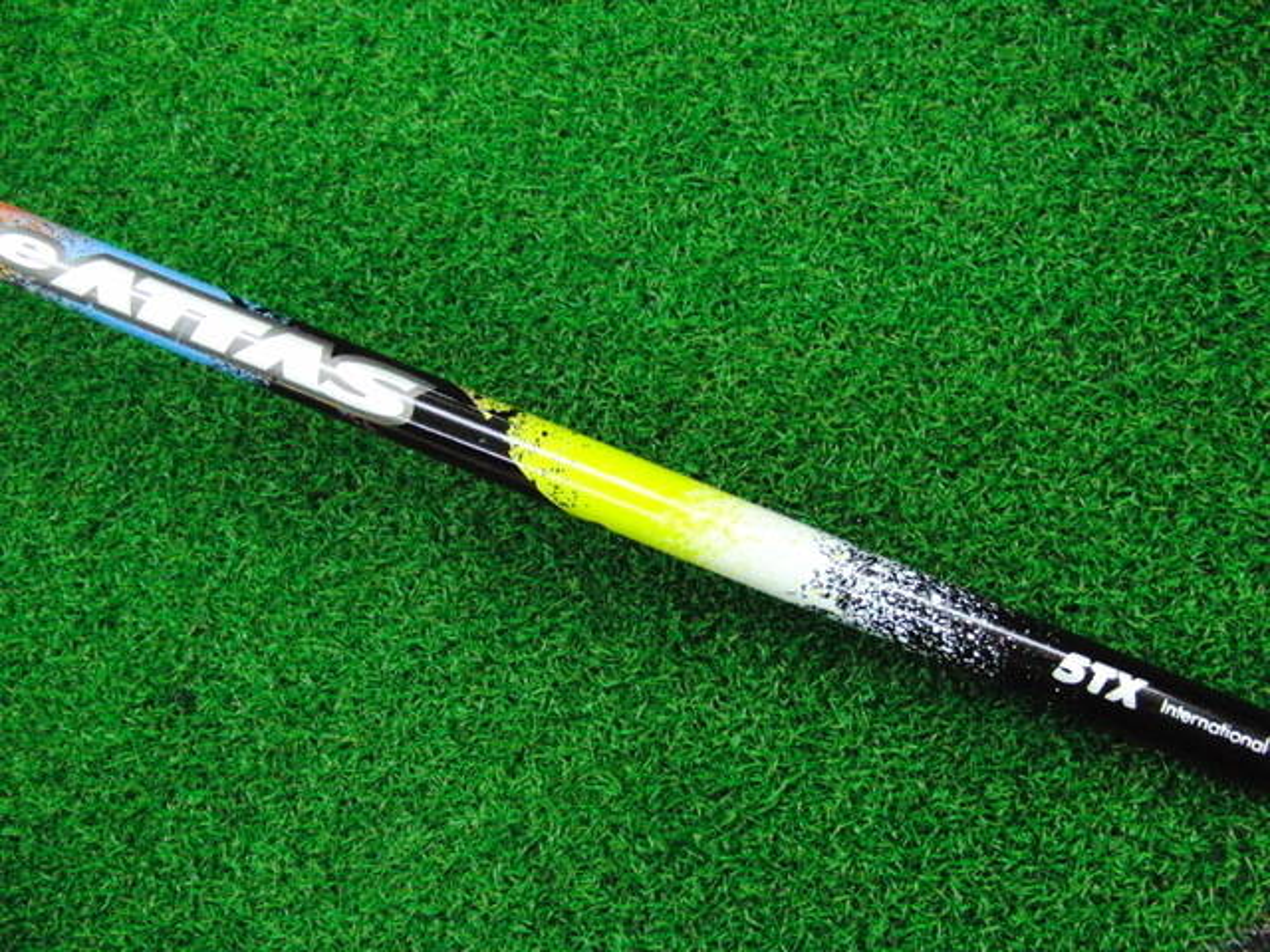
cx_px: 635
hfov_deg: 50.1
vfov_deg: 38.7
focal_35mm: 37
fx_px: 1357
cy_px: 476
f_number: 3.6
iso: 3200
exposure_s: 1/320
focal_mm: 6.42
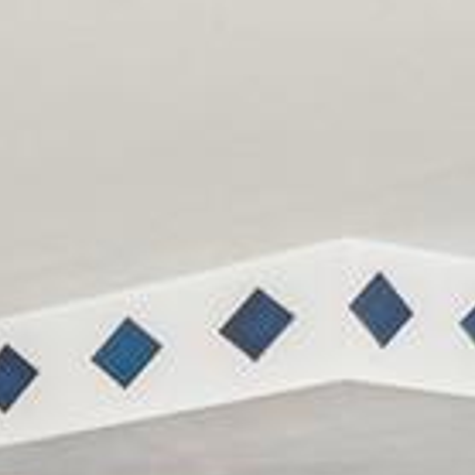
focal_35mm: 94
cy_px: 1022
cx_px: -232
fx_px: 1459
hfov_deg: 16.8
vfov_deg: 14.5
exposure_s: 1/4
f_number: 8
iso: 400
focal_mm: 15
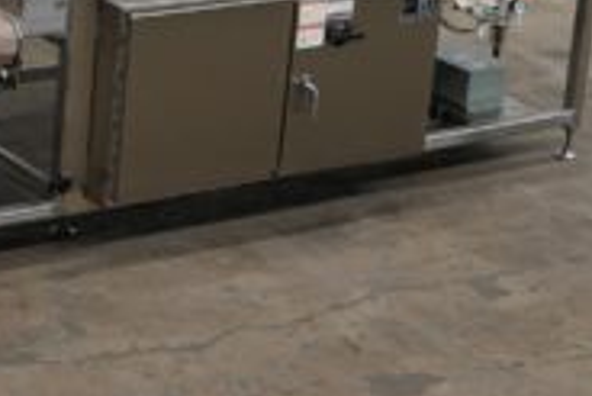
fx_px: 2189
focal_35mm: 133
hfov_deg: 15.1
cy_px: -121
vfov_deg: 10.1
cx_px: -10
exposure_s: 1/50
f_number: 4
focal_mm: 18.63
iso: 320
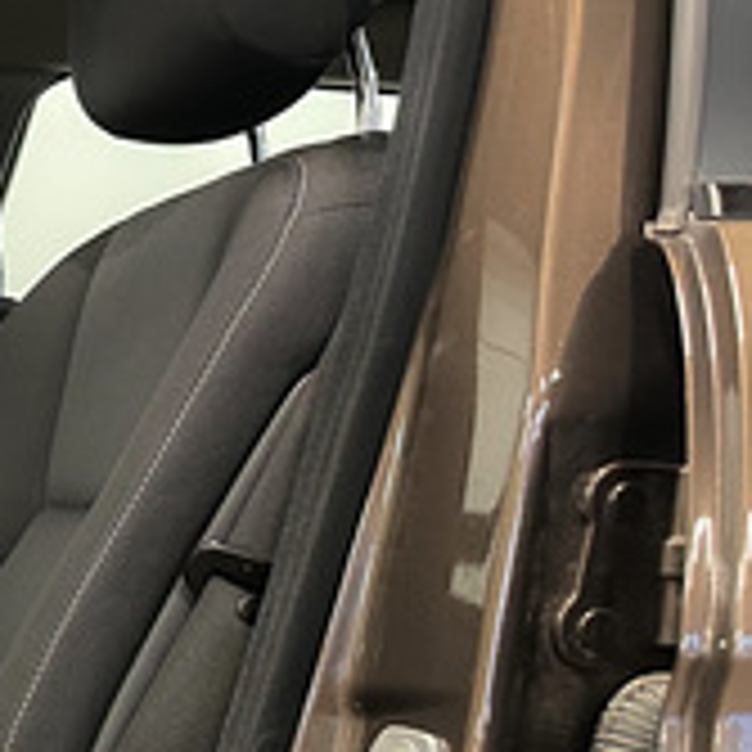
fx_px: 1868
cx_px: -464
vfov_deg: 22.3
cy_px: 666
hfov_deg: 19.1
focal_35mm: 76
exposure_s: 1/35
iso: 800
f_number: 1.8
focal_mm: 6.86
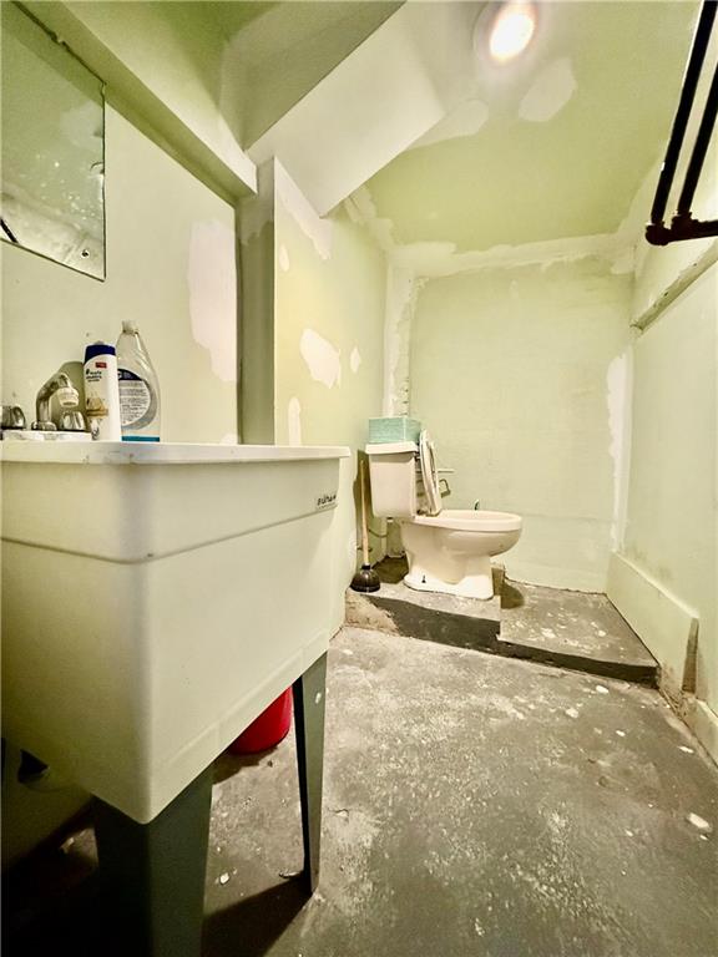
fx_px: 387
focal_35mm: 14
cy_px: 478
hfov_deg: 85.7
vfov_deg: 102.1
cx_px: 359
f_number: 2.2
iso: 1000
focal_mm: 2.22
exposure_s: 1/60
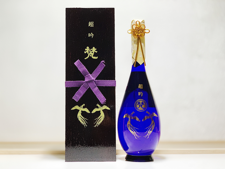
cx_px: 112
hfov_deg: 36.8
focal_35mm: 52
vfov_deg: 28.0
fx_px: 338
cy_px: 84
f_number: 2.4
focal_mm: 6
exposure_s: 1/50
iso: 160
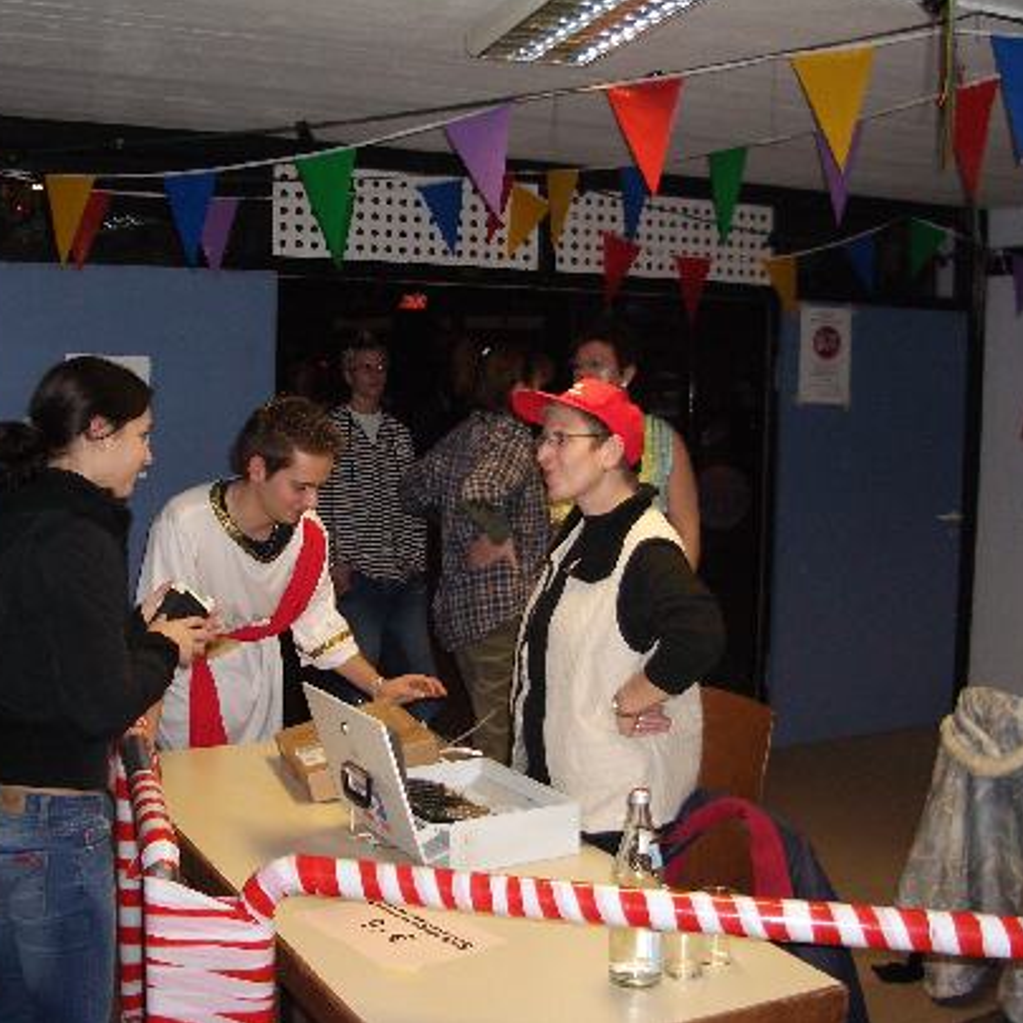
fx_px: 1404
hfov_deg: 39.9
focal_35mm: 42
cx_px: 414
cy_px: 508
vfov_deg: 40.0
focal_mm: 5.8
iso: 200
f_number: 2.6
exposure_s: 1/60
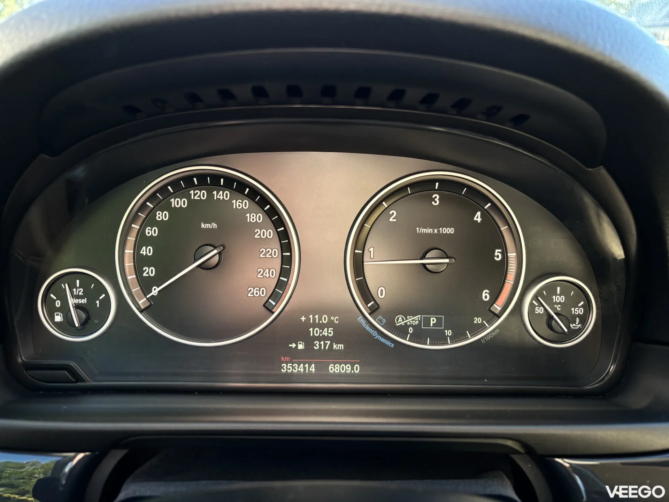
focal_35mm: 26
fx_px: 502
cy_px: 251
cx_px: 334
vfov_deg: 53.1
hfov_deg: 67.3
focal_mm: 5.96
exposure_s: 1/167
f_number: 1.6
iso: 64
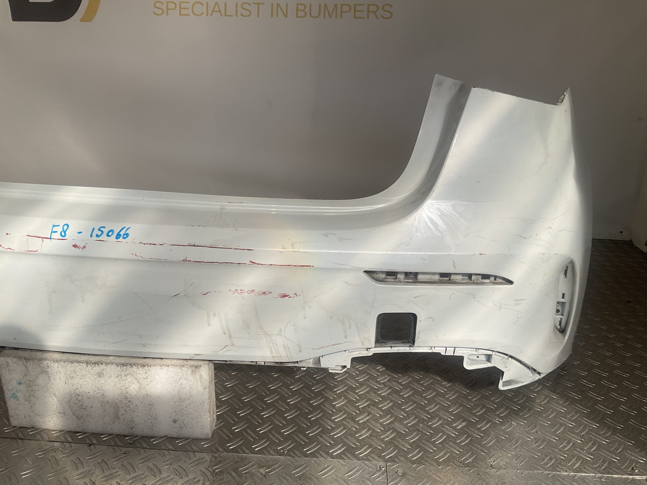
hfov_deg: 61.7
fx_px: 542
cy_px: 242
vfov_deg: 48.2
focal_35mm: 29
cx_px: 324
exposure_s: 1/2227
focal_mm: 3
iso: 16
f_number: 1.8
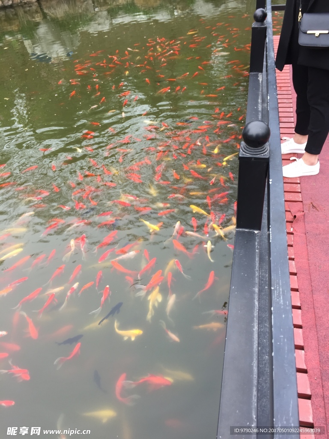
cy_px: 220
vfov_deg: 61.7
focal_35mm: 29
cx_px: 164
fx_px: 367
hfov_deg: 48.2
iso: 32
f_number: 2.2
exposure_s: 1/50
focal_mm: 4.15
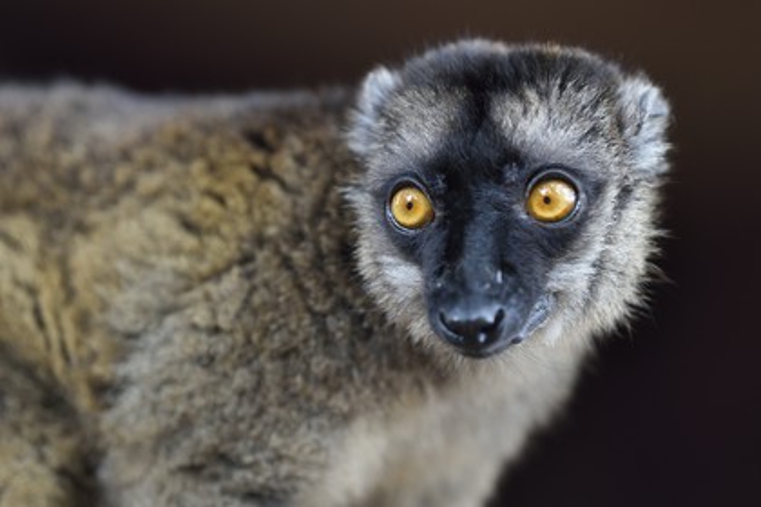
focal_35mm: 200
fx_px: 4227
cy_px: 254
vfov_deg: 6.9
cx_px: 380
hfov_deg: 10.3
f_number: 3.2
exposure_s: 1/160
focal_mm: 200
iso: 800
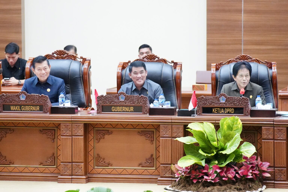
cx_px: 144
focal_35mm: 247
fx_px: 1976
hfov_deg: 8.3
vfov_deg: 5.6
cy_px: 96
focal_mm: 165
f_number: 2.8
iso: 10000
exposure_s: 1/125
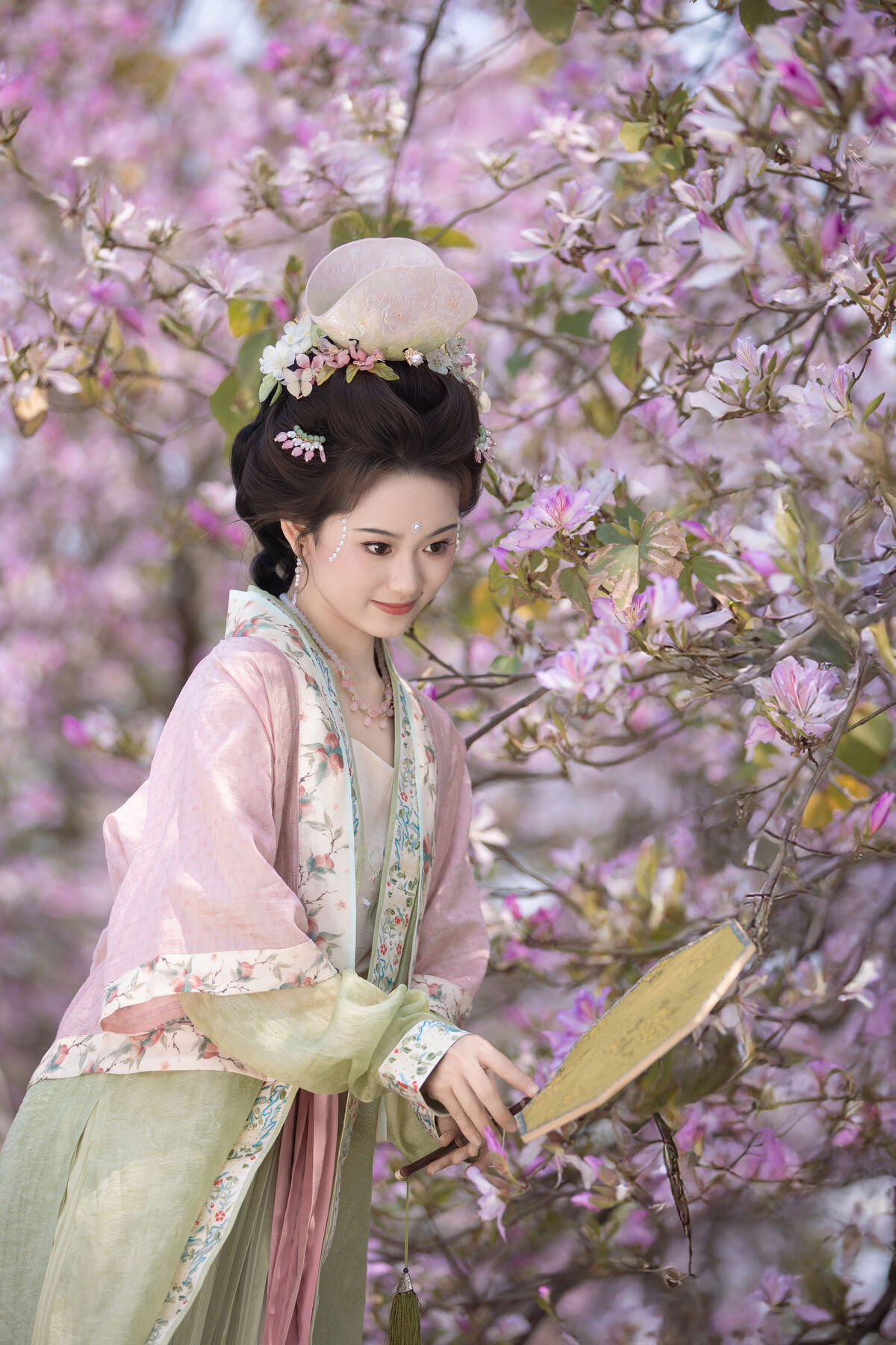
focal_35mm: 140
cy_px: 672
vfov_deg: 14.7
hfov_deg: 9.8
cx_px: 448
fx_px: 5226
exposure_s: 1/1250
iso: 100
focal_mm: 140
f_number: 2.8
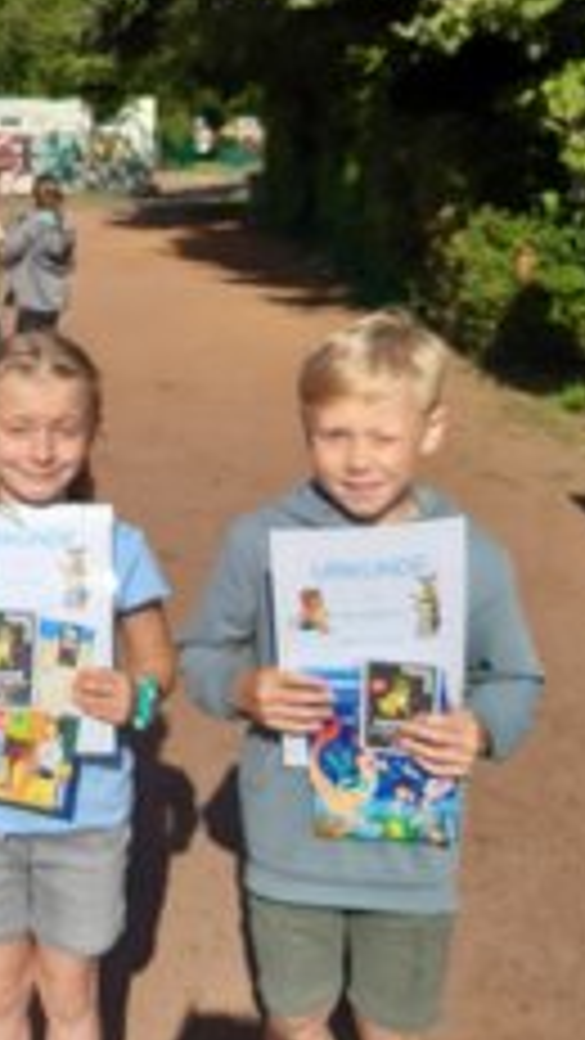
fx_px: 1351
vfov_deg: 42.1
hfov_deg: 23.4
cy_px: 477
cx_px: -4
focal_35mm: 49
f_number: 1.7
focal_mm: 3.92
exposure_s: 1/4566
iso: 40
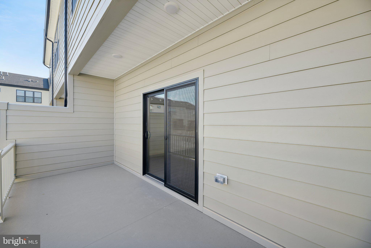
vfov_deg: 81.2
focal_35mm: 14
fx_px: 144
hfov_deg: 104.3
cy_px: 124
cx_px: 186
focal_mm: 14
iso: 100
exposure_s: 1/60
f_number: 8
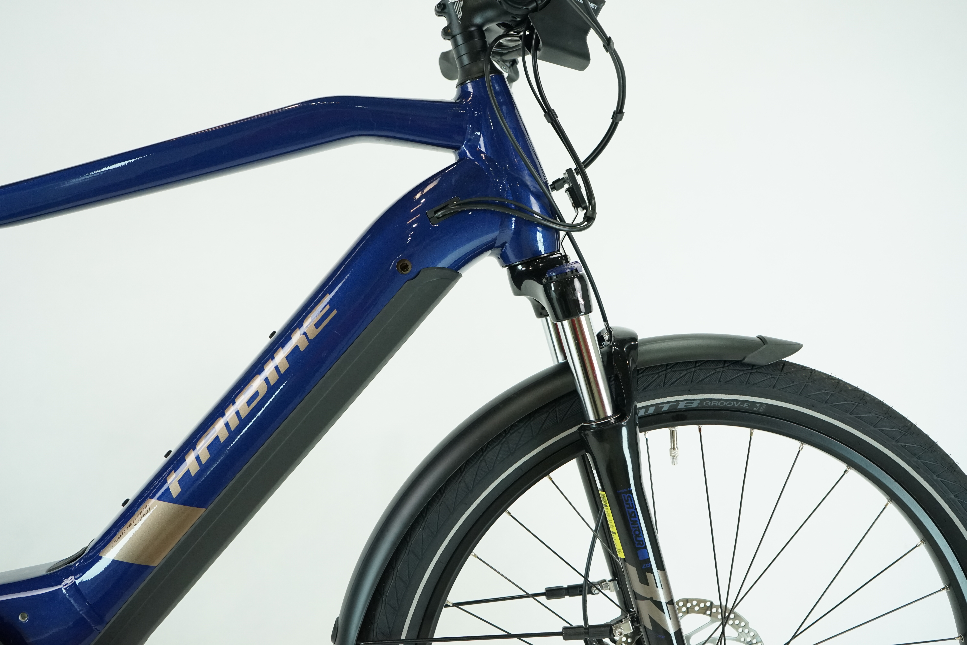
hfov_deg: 57.2
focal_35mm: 33
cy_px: 322
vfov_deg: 40.0
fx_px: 886
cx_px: 484
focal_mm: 33
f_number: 6.3
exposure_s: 1/200
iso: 2500
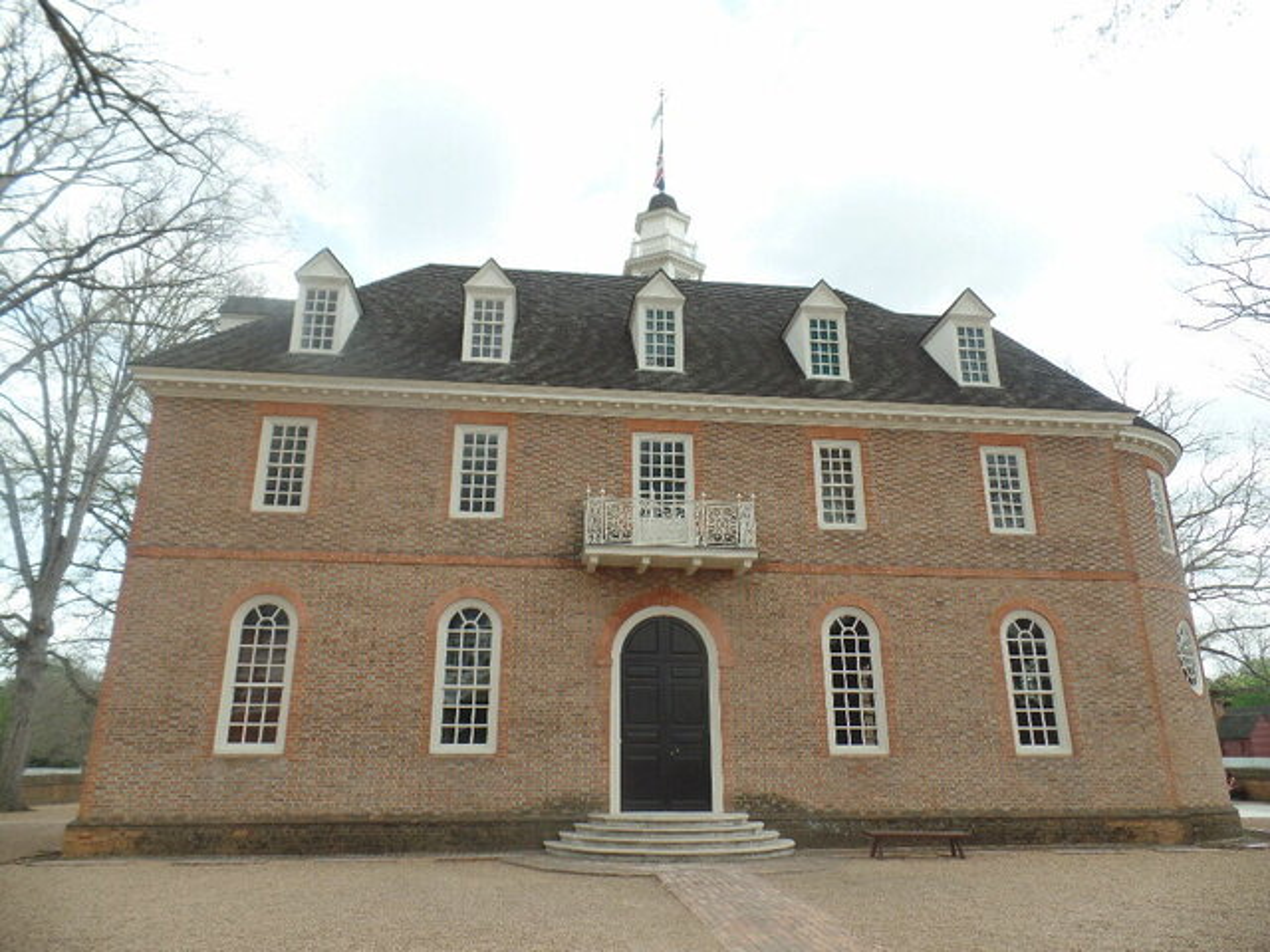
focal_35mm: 23
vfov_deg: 58.9
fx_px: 844
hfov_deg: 73.9
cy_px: 476
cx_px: 635
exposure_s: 1/350
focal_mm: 4.1
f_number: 3.2
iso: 80
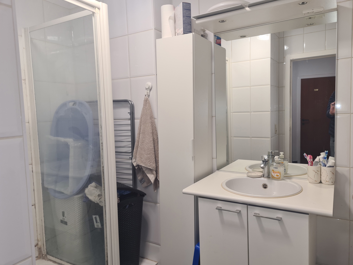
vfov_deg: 53.1
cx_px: 176
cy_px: 132
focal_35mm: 26
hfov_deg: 67.3
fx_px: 265
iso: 64
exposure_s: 1/50
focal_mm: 5.4
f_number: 1.8
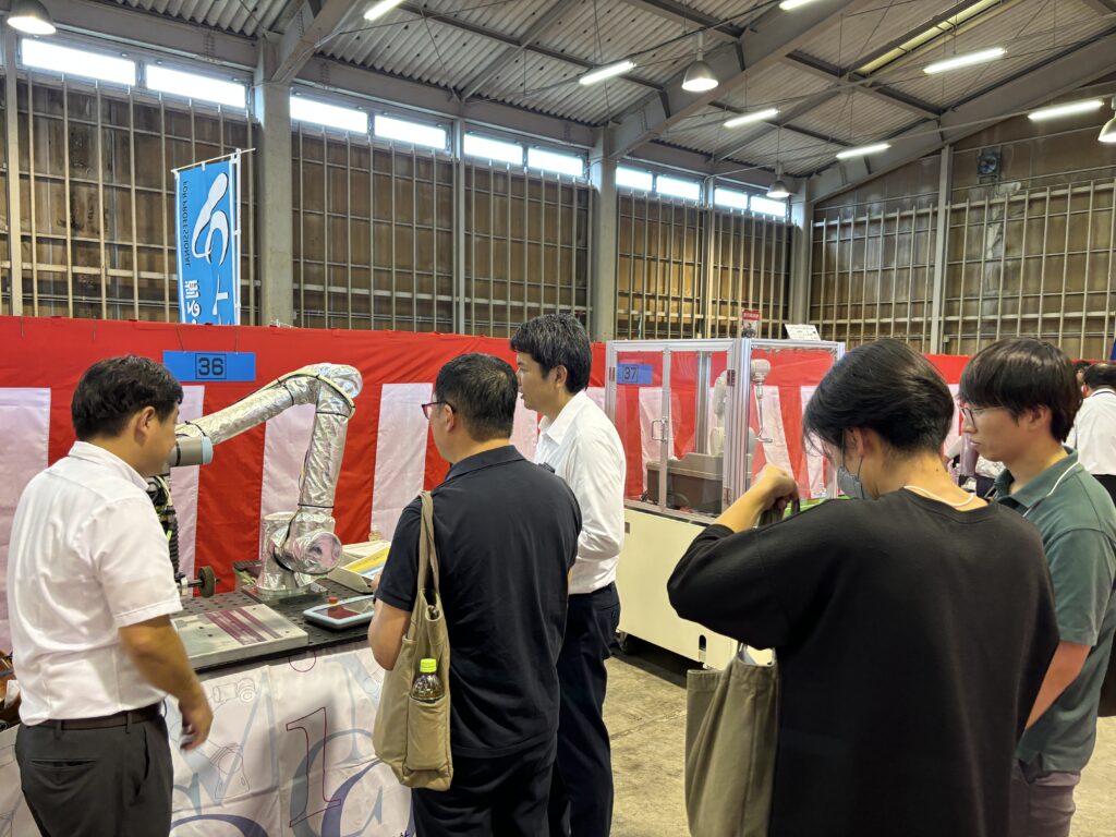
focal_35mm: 26
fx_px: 838
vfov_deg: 53.1
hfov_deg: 67.3
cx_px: 558
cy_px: 418
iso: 200
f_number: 1.6
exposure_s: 1/60
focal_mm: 5.96
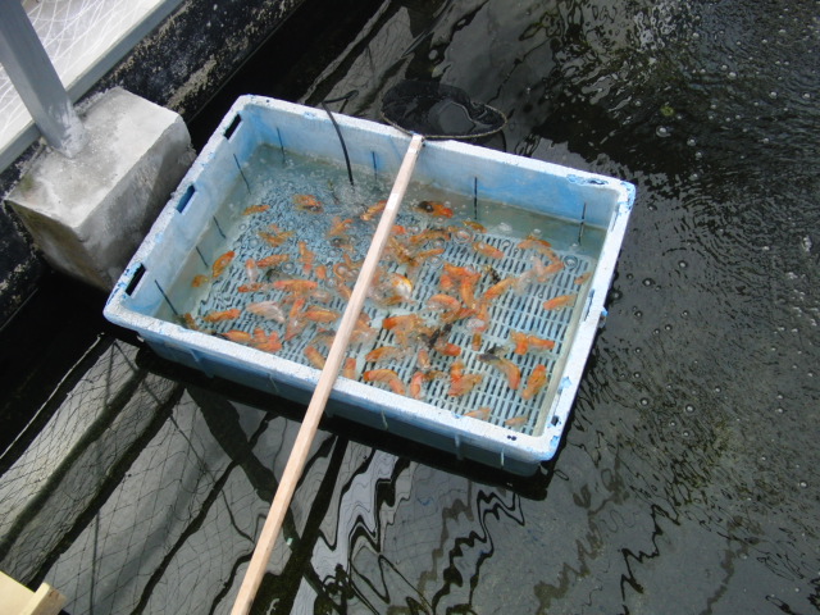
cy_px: 308
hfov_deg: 50.1
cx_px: 410
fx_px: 876
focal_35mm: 37
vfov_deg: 38.7
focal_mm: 6.42
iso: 100
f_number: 3.6
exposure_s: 1/400
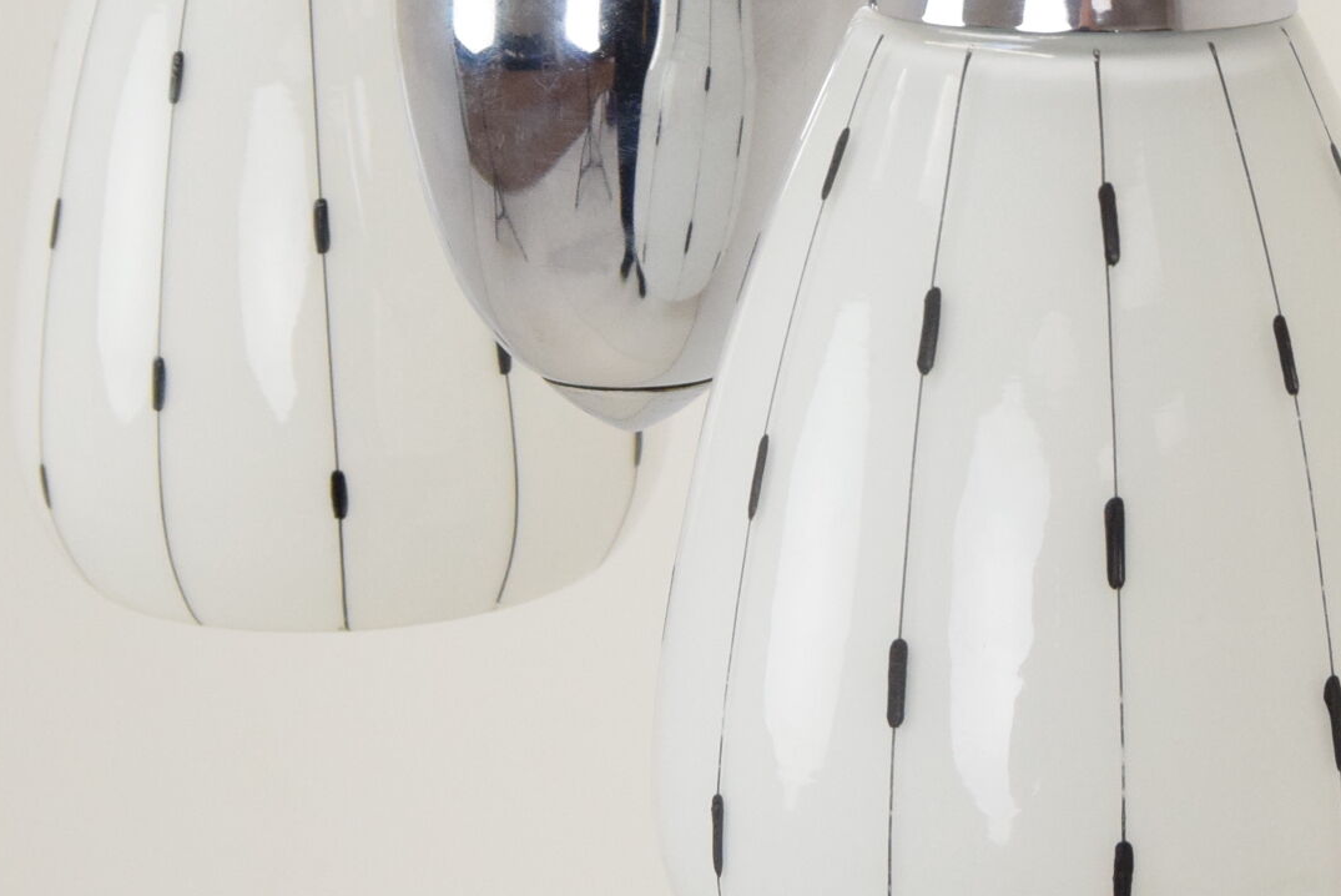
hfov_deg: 14.4
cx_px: 732
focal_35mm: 142
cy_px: 99
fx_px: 5292
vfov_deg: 9.6
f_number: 8
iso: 1600
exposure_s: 1/250
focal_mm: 34
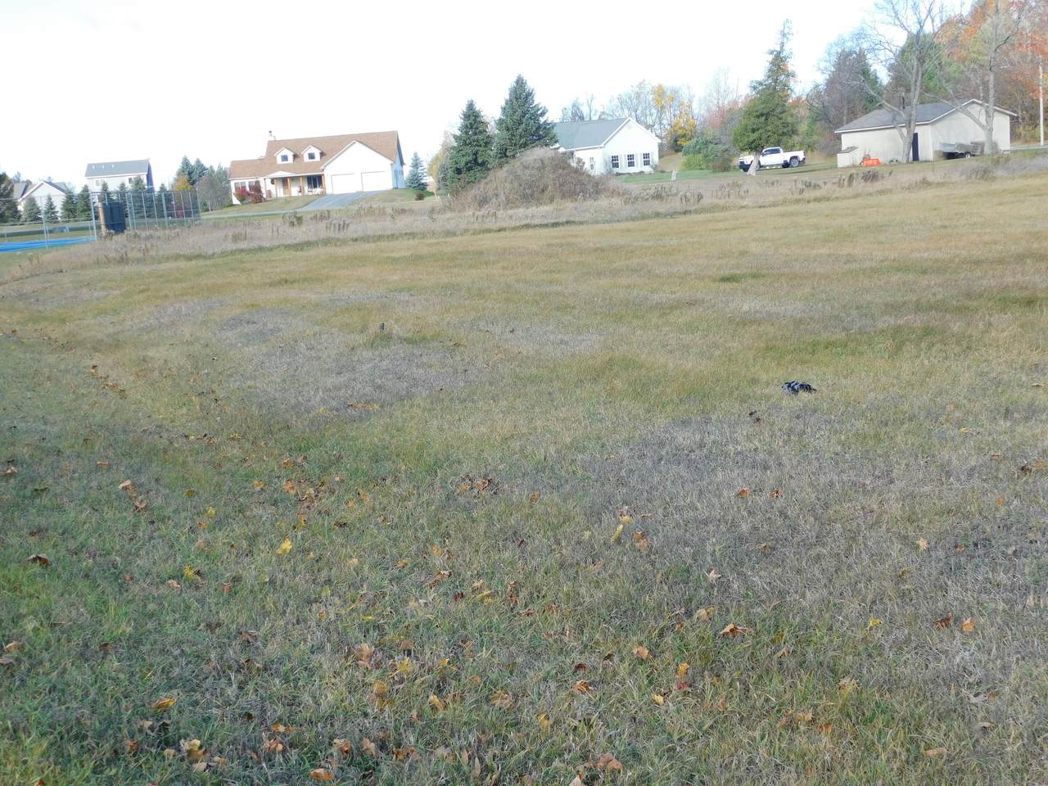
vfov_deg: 32.2
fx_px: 1362
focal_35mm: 45
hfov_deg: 42.1
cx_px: 524
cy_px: 393
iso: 125
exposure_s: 1/250
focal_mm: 8
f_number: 3.7
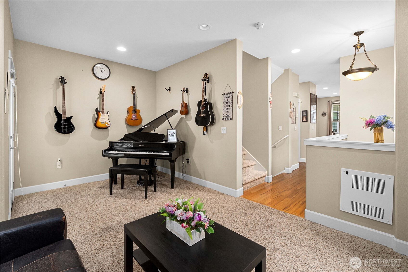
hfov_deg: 100.4
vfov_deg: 77.4
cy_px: 136
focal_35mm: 15
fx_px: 170
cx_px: 204
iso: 1000
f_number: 7.1
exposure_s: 1/13
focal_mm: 15
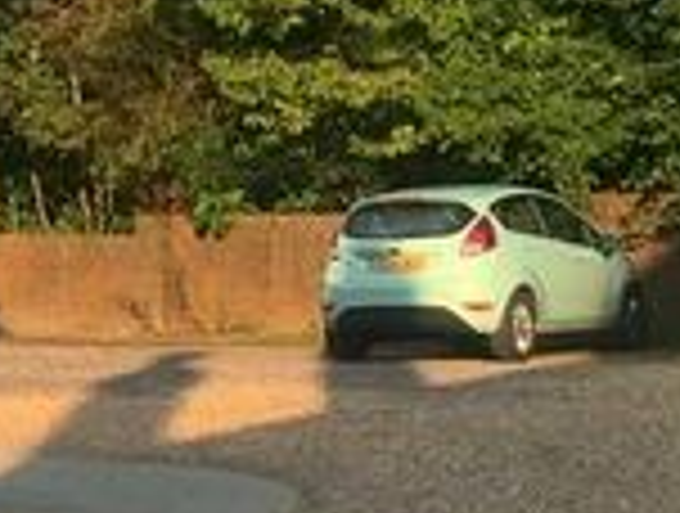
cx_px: 5
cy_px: -29
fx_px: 2639
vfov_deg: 11.0
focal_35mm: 134
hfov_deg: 14.5
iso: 25
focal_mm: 4.15
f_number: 2.2
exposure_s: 1/674
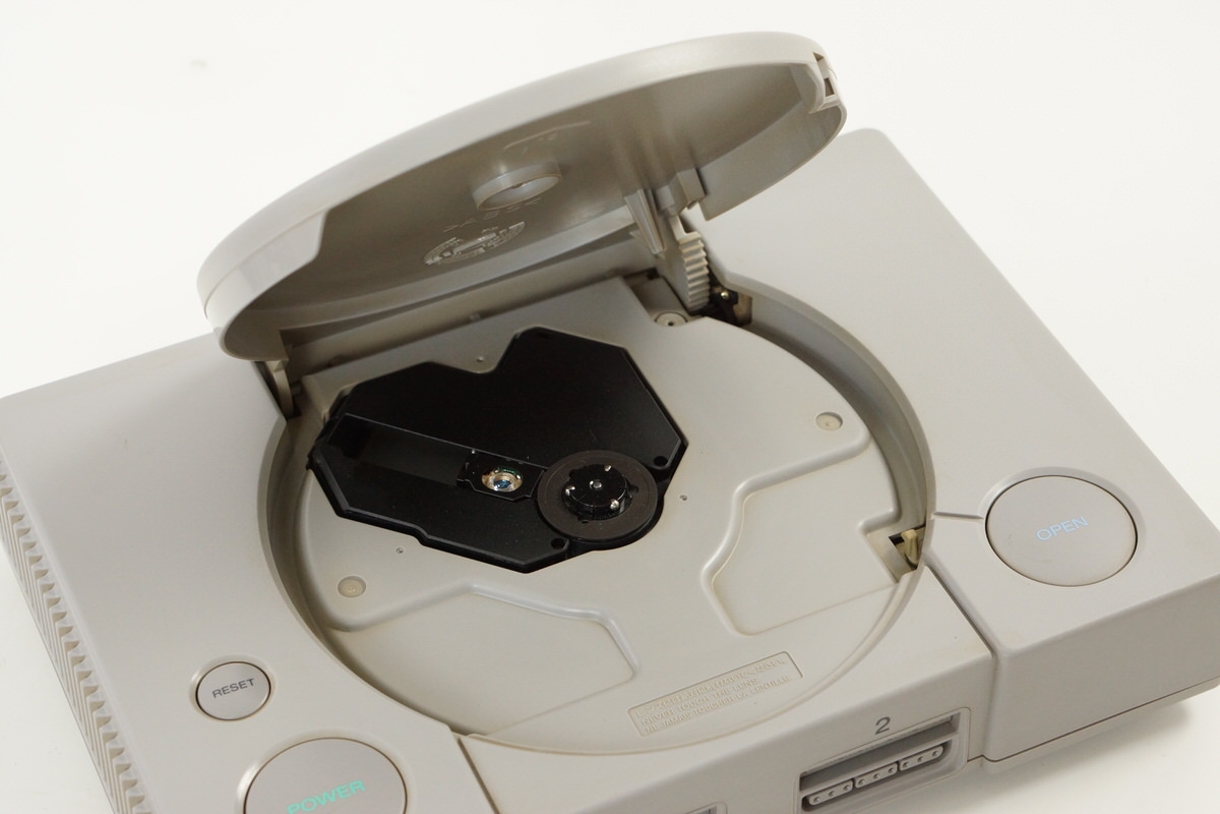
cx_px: 610
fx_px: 2541
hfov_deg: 27.0
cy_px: 407
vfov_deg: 18.2
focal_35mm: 75
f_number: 6.3
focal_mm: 50
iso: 1250
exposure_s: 1/80
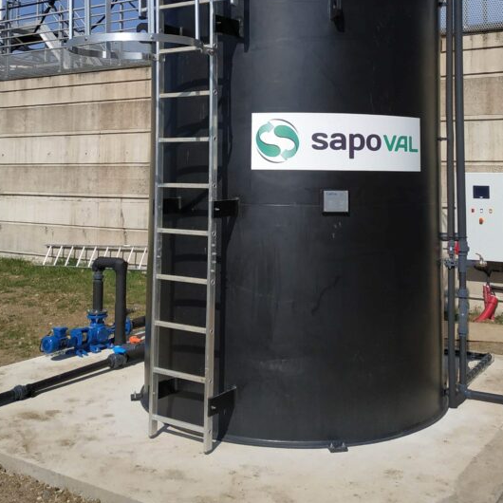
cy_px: 126
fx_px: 674
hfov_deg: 40.9
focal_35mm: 41
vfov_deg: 39.8
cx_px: 267
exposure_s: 1/3499
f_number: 1.9
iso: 125
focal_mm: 3.94
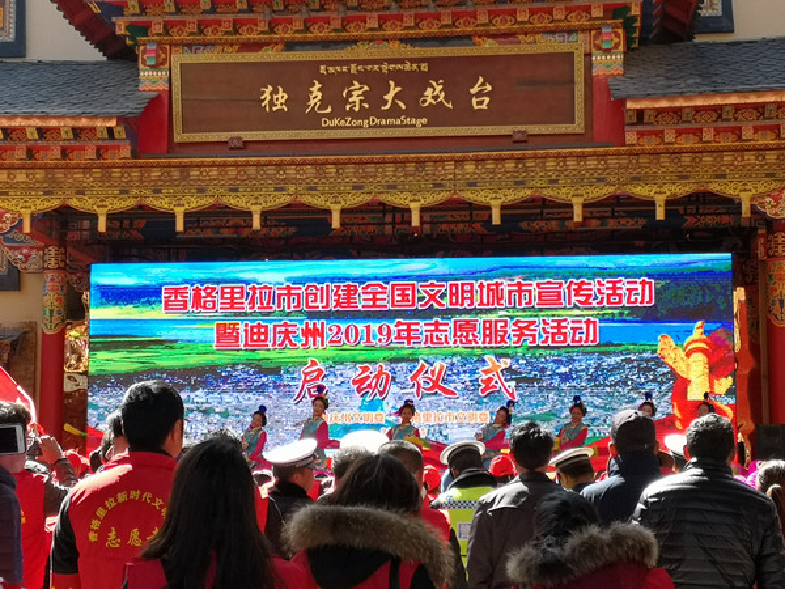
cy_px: 294
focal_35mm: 65
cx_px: 392
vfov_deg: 22.6
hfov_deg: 29.8
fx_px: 1474
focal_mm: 3.95
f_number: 1.6
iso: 50
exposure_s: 1/569
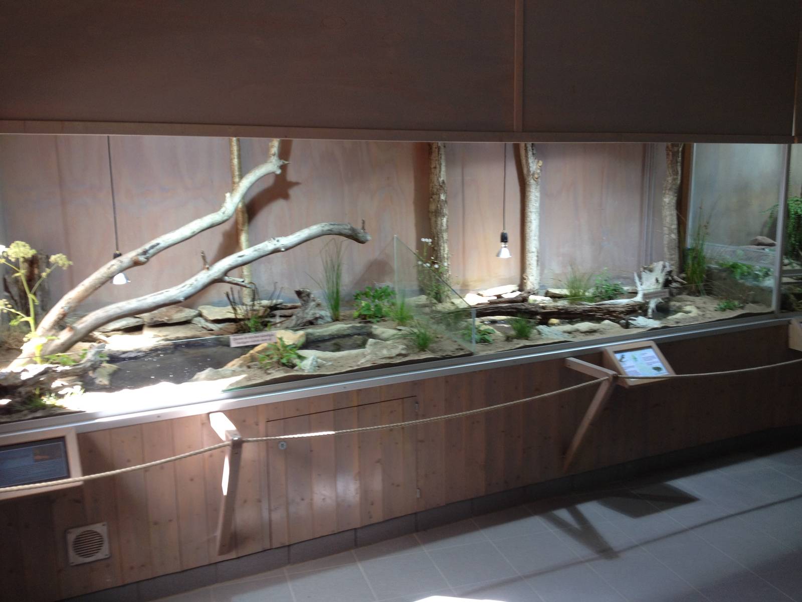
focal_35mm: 35
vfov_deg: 40.7
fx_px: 811
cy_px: 301
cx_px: 401
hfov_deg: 52.6
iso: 50
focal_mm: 4.28
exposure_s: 1/30
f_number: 2.4
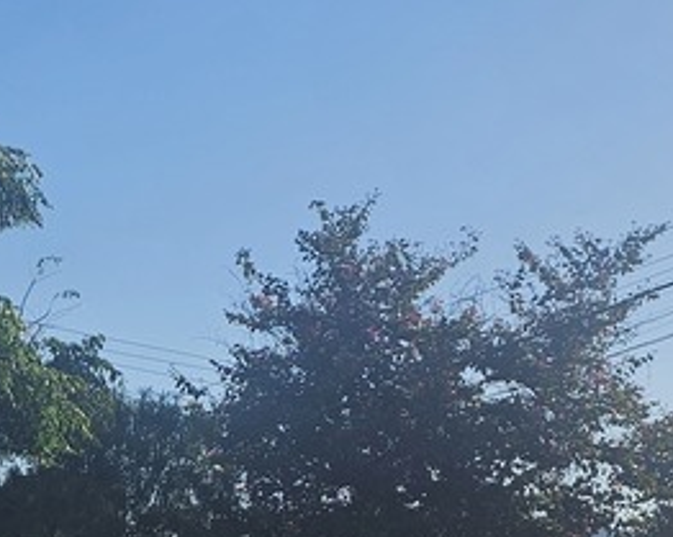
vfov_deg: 14.4
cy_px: 660
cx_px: -21
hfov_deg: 18.1
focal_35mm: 103
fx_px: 2049
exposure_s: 1/818
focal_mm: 6.3
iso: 10
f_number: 1.7
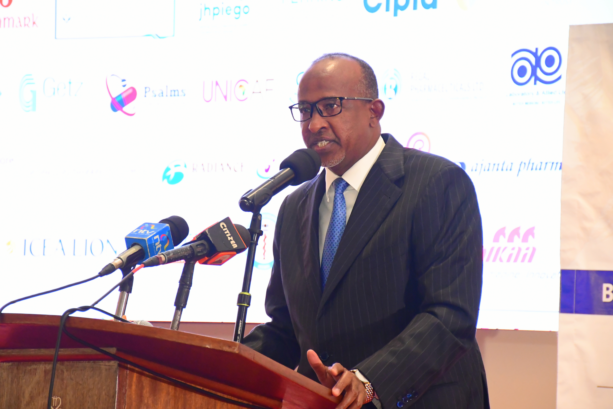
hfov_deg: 13.7
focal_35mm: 150
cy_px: 204
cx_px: 306
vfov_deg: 9.1
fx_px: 2554
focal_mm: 100
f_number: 6.3
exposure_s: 1/200
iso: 5000
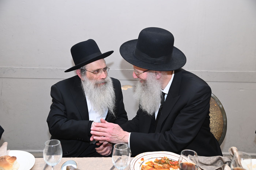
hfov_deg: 48.5
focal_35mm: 40
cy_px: 85
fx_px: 284
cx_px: 128
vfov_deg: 33.4
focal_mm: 40
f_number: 4.5
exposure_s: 1/160
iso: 2000
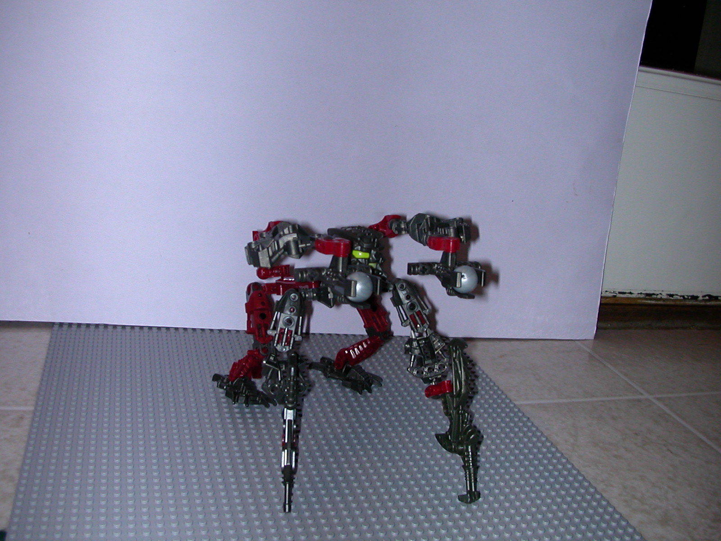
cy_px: 270
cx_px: 360
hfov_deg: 50.1
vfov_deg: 38.7
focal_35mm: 37
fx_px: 771
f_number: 2.7
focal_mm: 5.6
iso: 100
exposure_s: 1/59.9
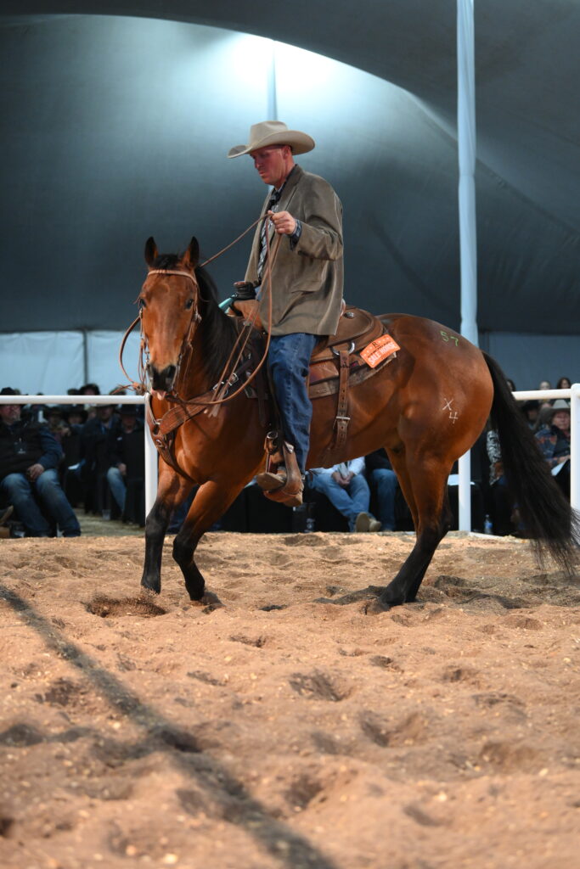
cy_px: 434
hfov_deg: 16.7
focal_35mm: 82
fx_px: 1981
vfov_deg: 24.8
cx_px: 290
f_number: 3.5
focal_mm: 82
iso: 4000
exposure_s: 1/400
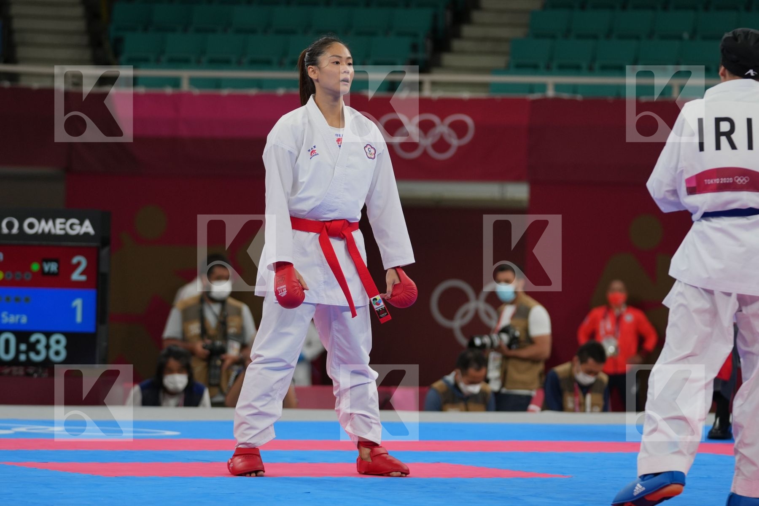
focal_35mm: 178
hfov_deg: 11.5
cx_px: 380
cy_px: 253
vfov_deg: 7.7
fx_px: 3753
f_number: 2.8
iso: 500
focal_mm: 119
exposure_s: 1/1000
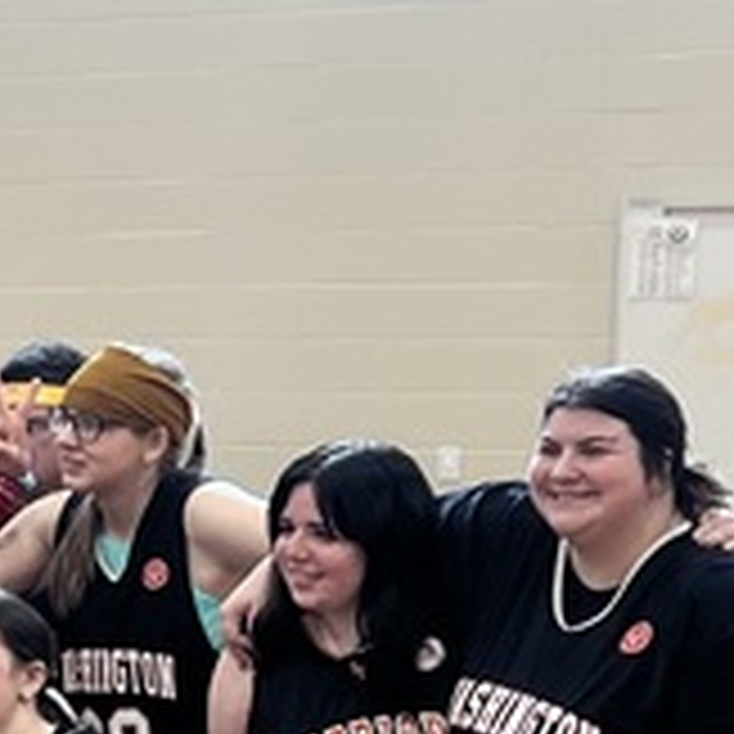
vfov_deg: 12.0
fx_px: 3455
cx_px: -527
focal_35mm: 144
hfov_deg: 11.4
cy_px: 711
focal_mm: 5.7
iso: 80
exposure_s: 1/121
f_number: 1.5
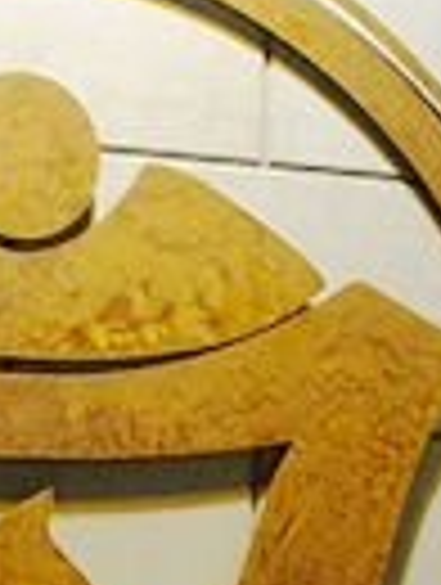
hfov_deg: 12.9
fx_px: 1947
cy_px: 695
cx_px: 112
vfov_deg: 16.4
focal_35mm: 115
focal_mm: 8.8
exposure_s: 1/25
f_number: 2
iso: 800
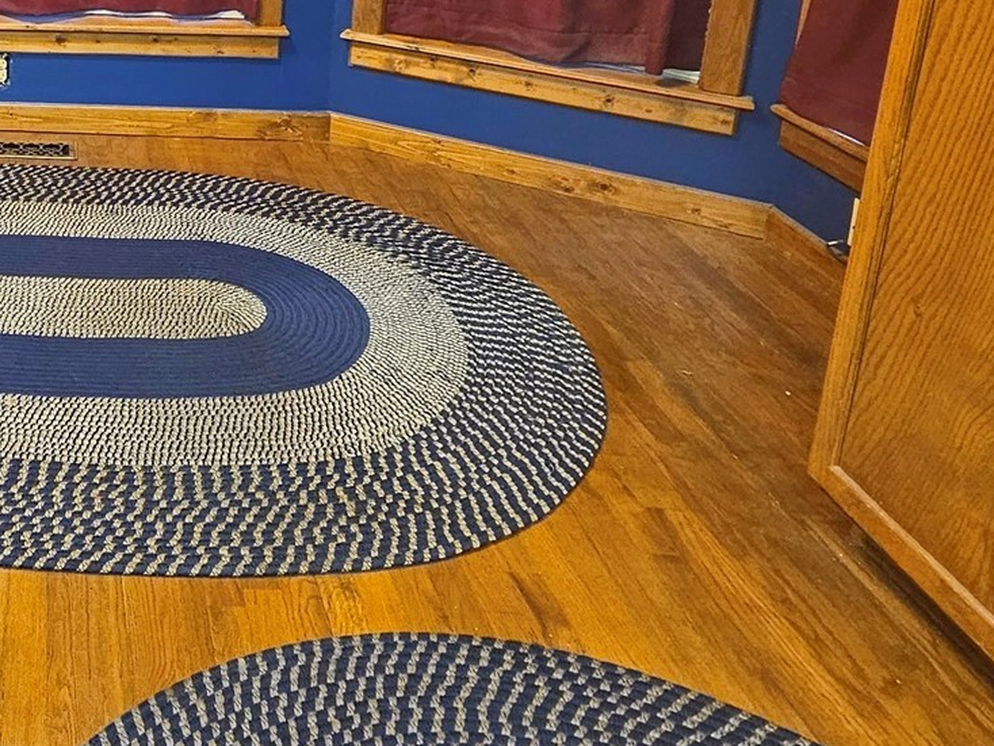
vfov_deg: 36.2
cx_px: -53
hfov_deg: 43.9
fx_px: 977
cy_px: -54
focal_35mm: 34
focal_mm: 2.2
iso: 320
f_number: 2.2
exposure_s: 1/30
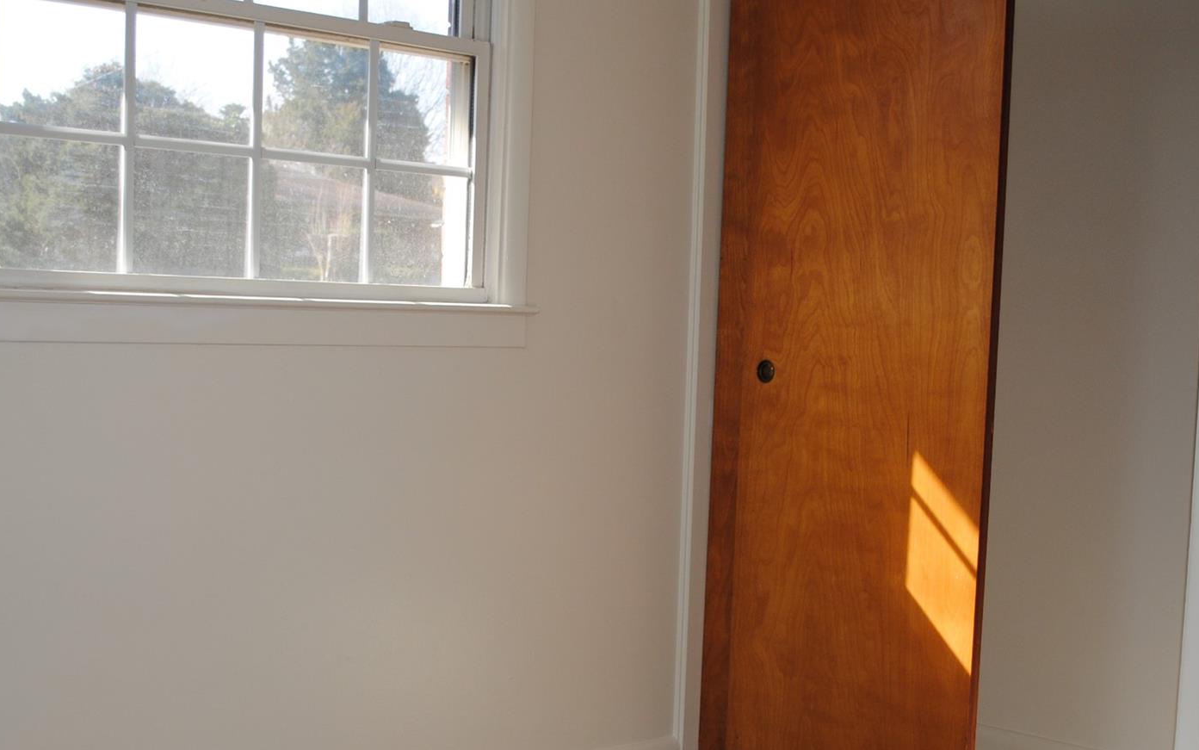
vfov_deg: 23.9
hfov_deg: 37.5
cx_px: 570
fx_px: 1765
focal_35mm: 54
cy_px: 480
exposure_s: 1/125
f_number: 4
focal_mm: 24
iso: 160
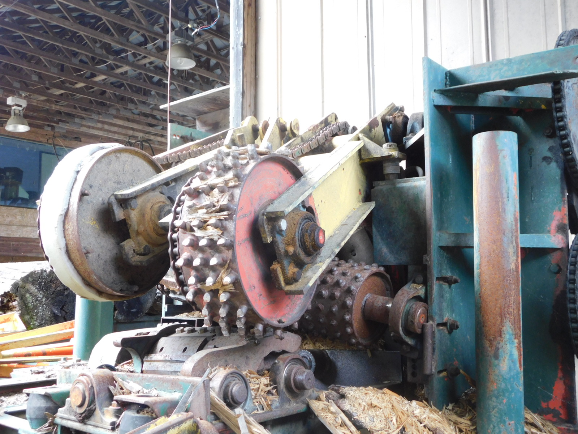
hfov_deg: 51.4
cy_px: 217
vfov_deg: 39.7
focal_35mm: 36
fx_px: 601
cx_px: 289
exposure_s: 1/30
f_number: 3.5
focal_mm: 6.3
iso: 200
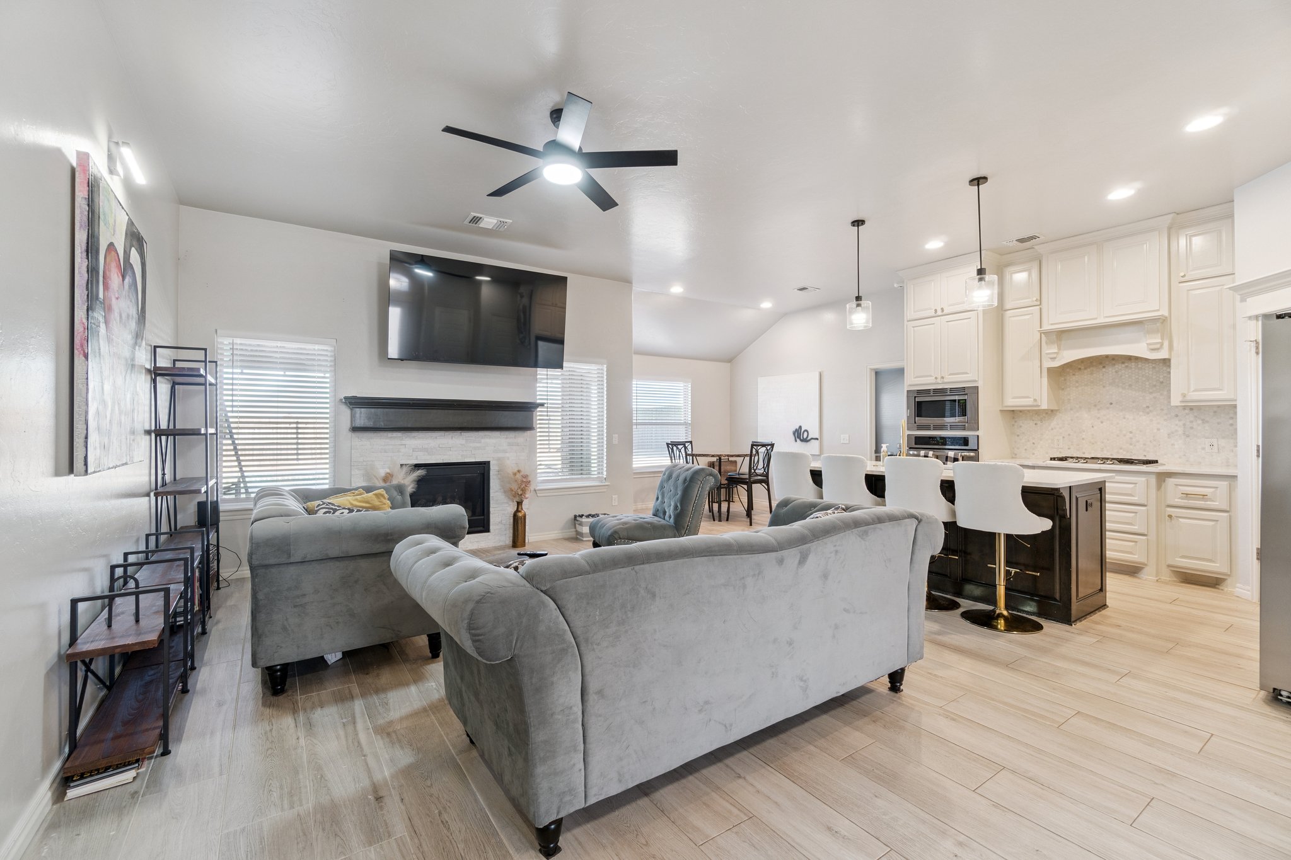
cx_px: 646
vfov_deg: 77.3
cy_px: 430
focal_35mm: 15
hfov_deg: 100.4
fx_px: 538
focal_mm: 10
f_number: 6.3
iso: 200
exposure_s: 1/30
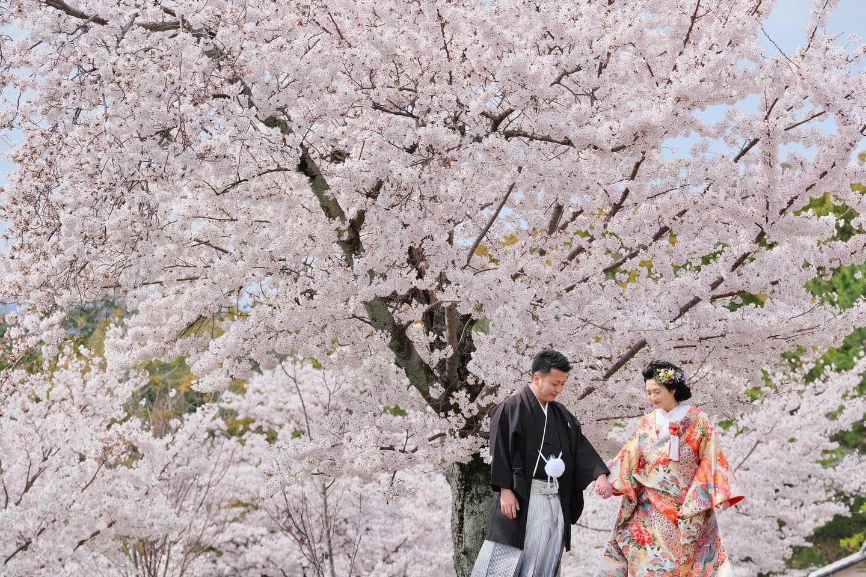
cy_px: 288
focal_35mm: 210
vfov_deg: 6.5
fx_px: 5051
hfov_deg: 9.8
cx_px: 433
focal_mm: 140
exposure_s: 1/640
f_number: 8
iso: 800
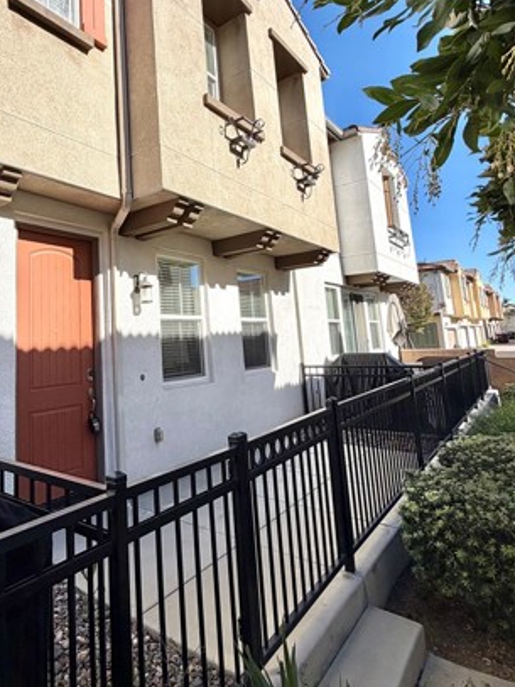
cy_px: 282
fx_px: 437
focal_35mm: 22
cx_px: 138
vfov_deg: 75.7
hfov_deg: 58.4
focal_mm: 2.22
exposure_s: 1/1033
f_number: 2.2
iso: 20
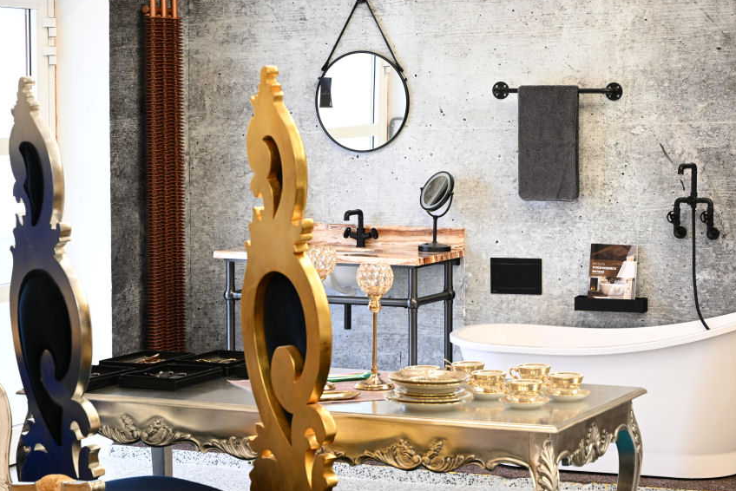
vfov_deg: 13.8
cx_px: 501
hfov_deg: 20.5
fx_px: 2025
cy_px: 279
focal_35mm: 99
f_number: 9
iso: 125
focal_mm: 70
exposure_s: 1/1.3
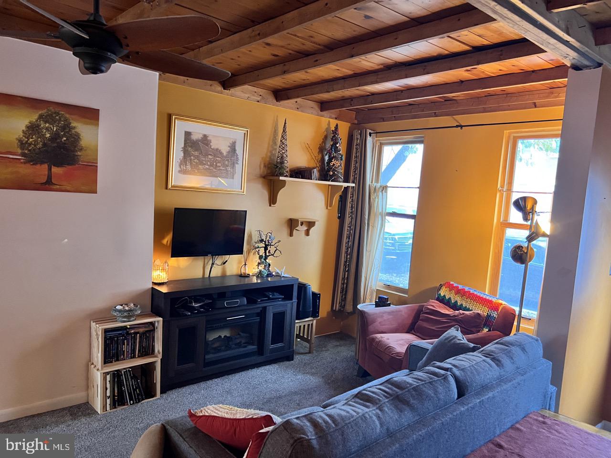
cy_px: 229
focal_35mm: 26
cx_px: 306
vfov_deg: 53.1
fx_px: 459
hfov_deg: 67.3
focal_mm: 5.7
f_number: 1.5
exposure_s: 1/60
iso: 500
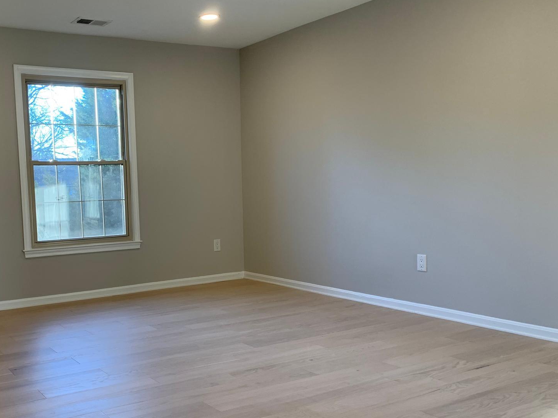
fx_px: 596
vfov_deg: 38.6
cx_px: 179
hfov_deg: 49.1
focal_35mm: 37
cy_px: 238
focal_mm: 4.25
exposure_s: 1/120
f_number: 1.8
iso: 80
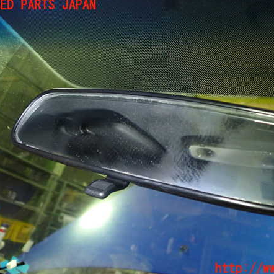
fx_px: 322
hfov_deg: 45.7
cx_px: 169
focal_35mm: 36
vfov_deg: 46.0
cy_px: 137
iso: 640
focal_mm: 5.4
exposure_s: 1/30
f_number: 2.3
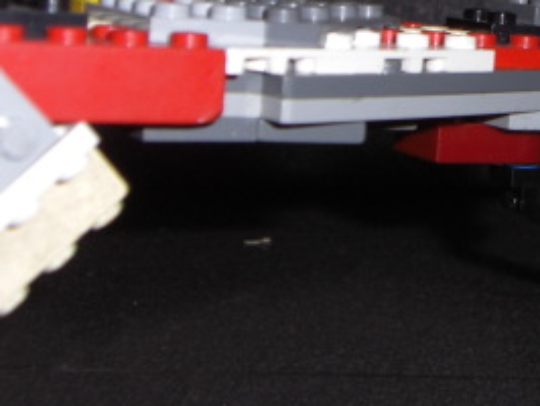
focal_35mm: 113
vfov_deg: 12.8
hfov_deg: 16.8
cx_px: 617
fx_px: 1764
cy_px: -73
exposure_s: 1/60
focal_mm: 7.6
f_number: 3
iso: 64
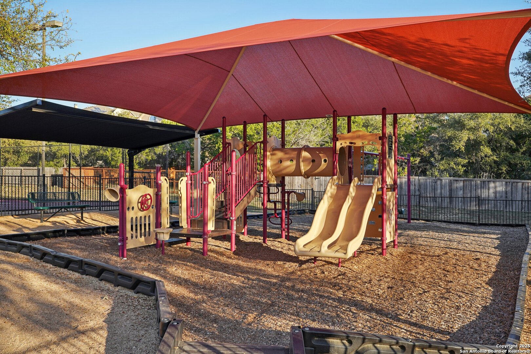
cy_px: 177
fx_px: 516
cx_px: 266
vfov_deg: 37.9
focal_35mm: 35
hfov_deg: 54.4
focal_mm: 35
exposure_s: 1/80
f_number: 8
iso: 100
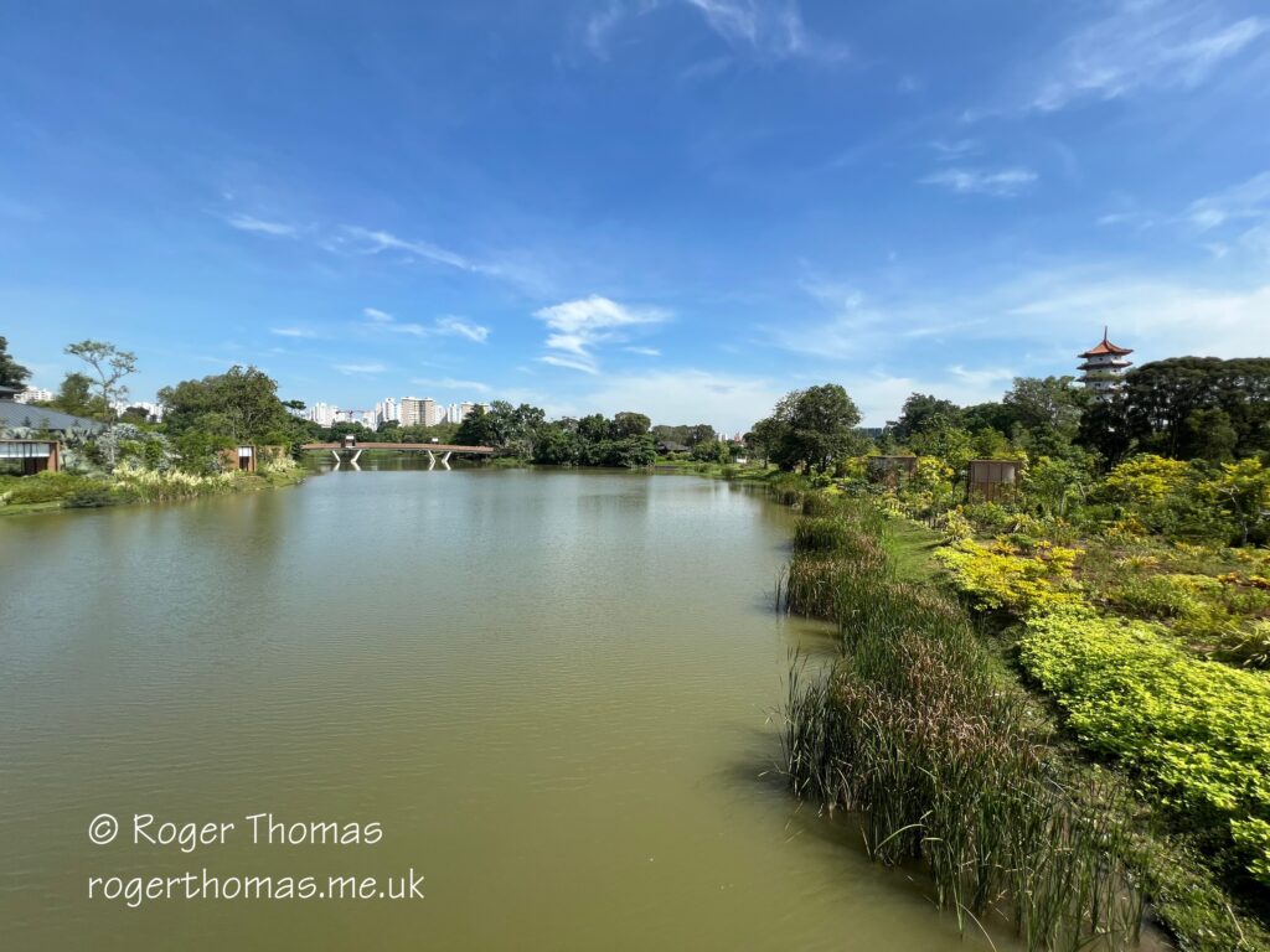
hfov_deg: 106.2
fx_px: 477
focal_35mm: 13
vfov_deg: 89.9
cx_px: 635
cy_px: 476
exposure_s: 1/1575
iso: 32
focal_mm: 1.57
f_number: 1.8
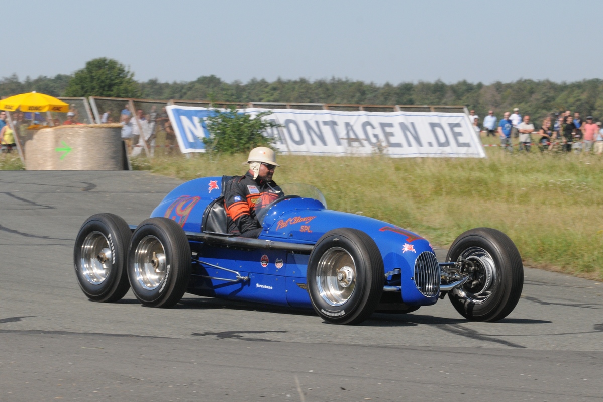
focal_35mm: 158
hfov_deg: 13.0
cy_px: 201
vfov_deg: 8.7
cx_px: 302
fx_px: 2638
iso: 640
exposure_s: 1/400
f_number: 13
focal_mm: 105
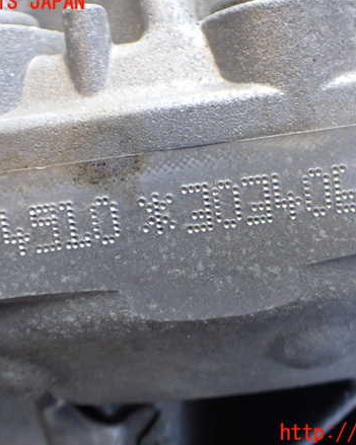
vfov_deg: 45.8
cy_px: 218
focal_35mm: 40
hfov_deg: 37.2
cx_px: 205
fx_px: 527
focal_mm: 5.4
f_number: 2.3
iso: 500
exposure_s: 1/125
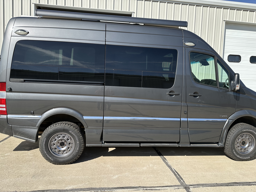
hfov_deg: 71.6
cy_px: 96
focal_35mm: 24
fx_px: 177
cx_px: 128
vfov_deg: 56.8
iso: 80
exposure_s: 1/3356
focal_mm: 6.86
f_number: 1.78
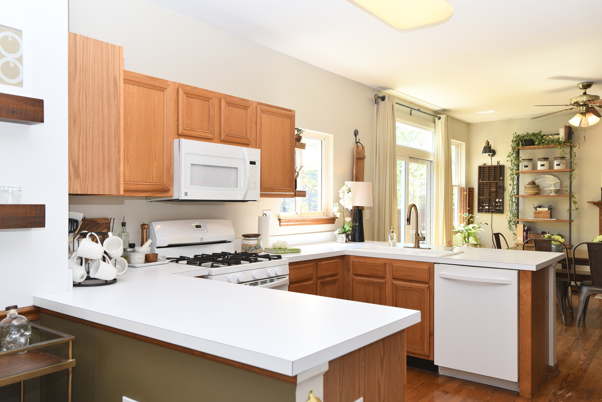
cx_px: 301
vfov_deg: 45.0
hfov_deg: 63.6
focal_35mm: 29
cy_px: 201
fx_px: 485
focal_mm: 29
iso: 280
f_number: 5.6
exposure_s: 1/125
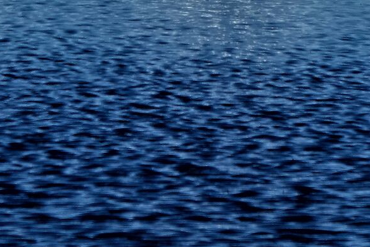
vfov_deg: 2.2
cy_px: -255
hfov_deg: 3.3
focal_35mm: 625
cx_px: 160
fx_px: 6421
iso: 125
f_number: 5.6
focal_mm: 55.65
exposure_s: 1/800
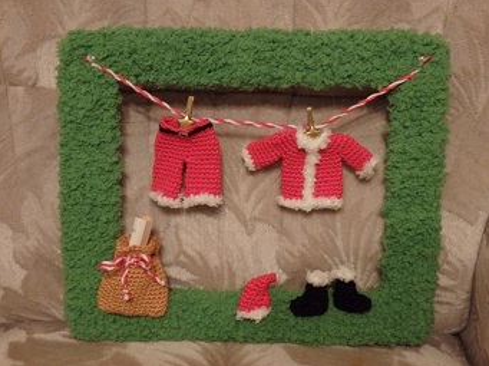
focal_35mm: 41
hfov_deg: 45.8
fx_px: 579
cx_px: 249
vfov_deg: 35.1
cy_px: 181
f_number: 3.7
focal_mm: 7.3
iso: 800
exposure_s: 1/20
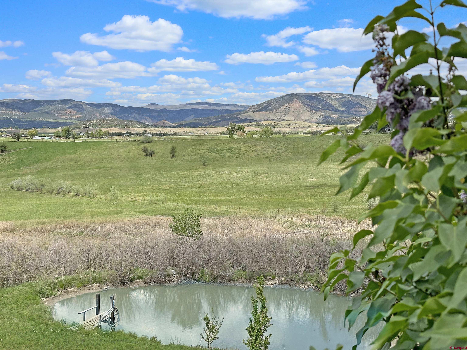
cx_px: 234
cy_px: 175
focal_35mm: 48
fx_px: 648
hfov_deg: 39.7
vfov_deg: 30.3
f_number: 1.78
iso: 64
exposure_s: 1/4785
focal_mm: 6.86
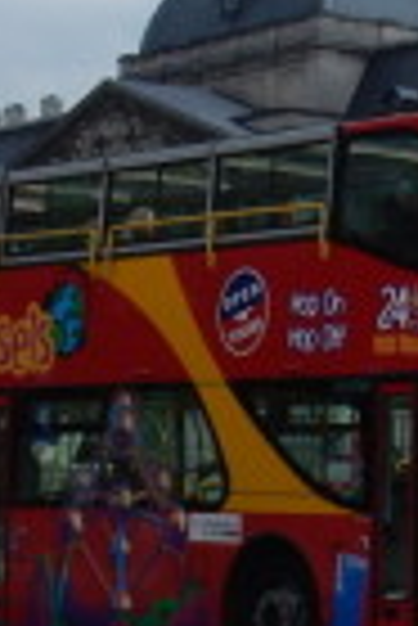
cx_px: 726
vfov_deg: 12.1
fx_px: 2936
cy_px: 279
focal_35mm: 169
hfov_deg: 7.9
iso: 125
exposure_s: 1/1250
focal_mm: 5.4
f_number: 4
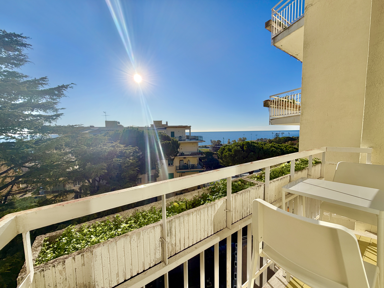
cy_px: 144
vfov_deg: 85.7
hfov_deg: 102.1
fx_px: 155
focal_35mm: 14
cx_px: 192
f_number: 2.2
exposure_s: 1/2024
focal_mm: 2.22
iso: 25
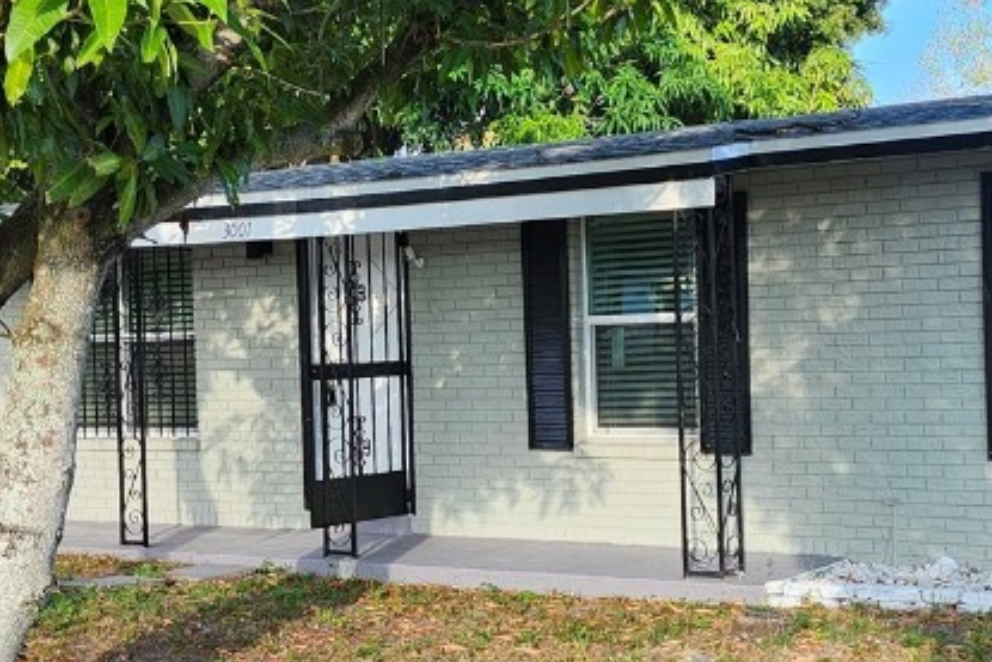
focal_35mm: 59
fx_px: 1626
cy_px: 344
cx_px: 624
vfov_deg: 23.0
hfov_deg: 33.7
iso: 25
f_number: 1.8
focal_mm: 5.54
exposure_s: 1/240
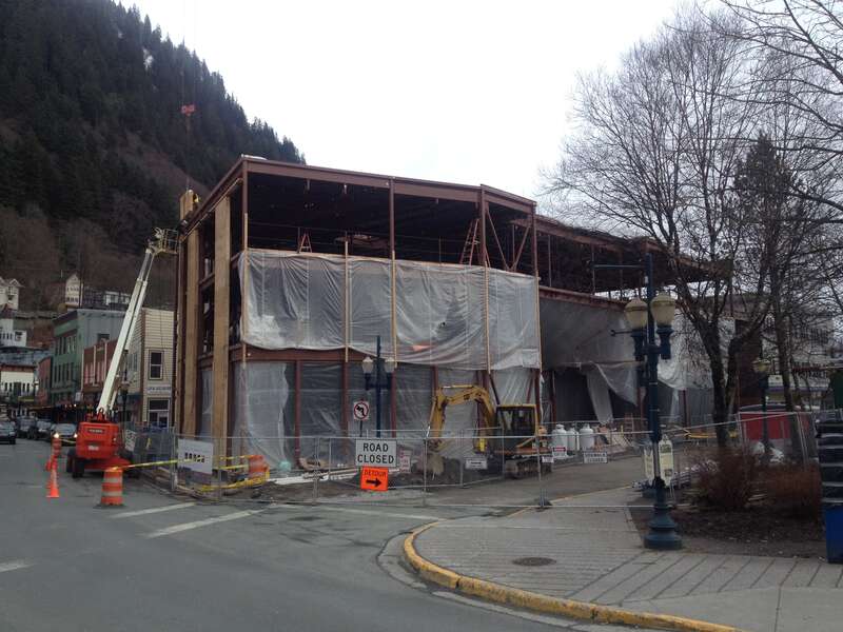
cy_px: 316
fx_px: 852
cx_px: 422
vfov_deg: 40.7
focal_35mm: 35
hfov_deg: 52.6
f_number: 2.4
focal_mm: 4.28
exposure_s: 1/431
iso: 50
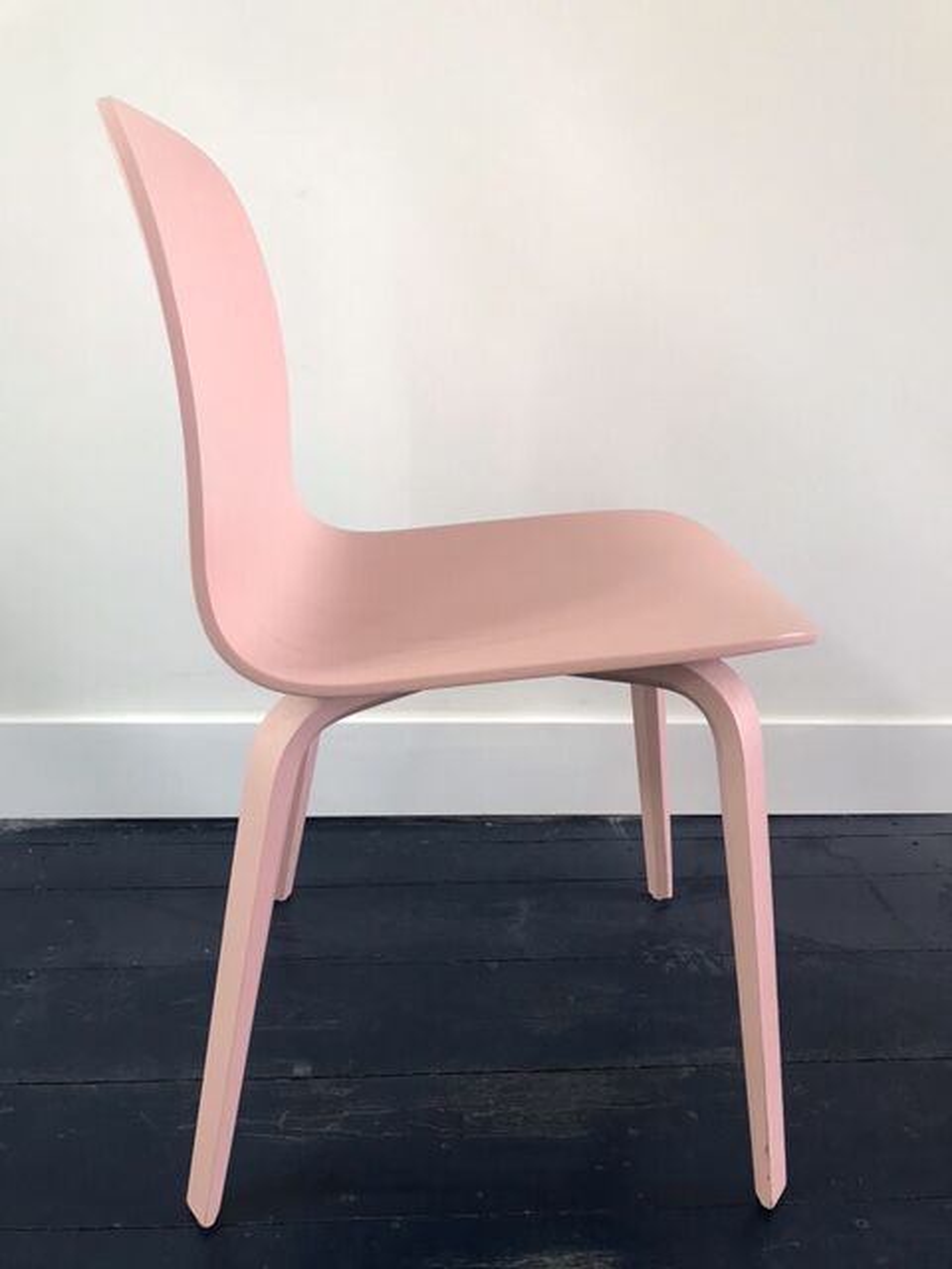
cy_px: 634
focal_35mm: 28
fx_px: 1027
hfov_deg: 49.7
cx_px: 476
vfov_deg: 63.4
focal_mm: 3.99
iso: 40
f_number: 1.8
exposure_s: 1/20
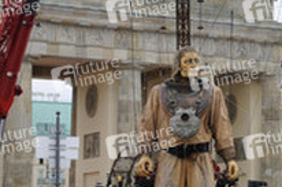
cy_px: 109
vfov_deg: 10.8
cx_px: 242
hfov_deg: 16.0
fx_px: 994
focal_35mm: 127
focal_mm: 58
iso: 800
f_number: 6.3
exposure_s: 1/200
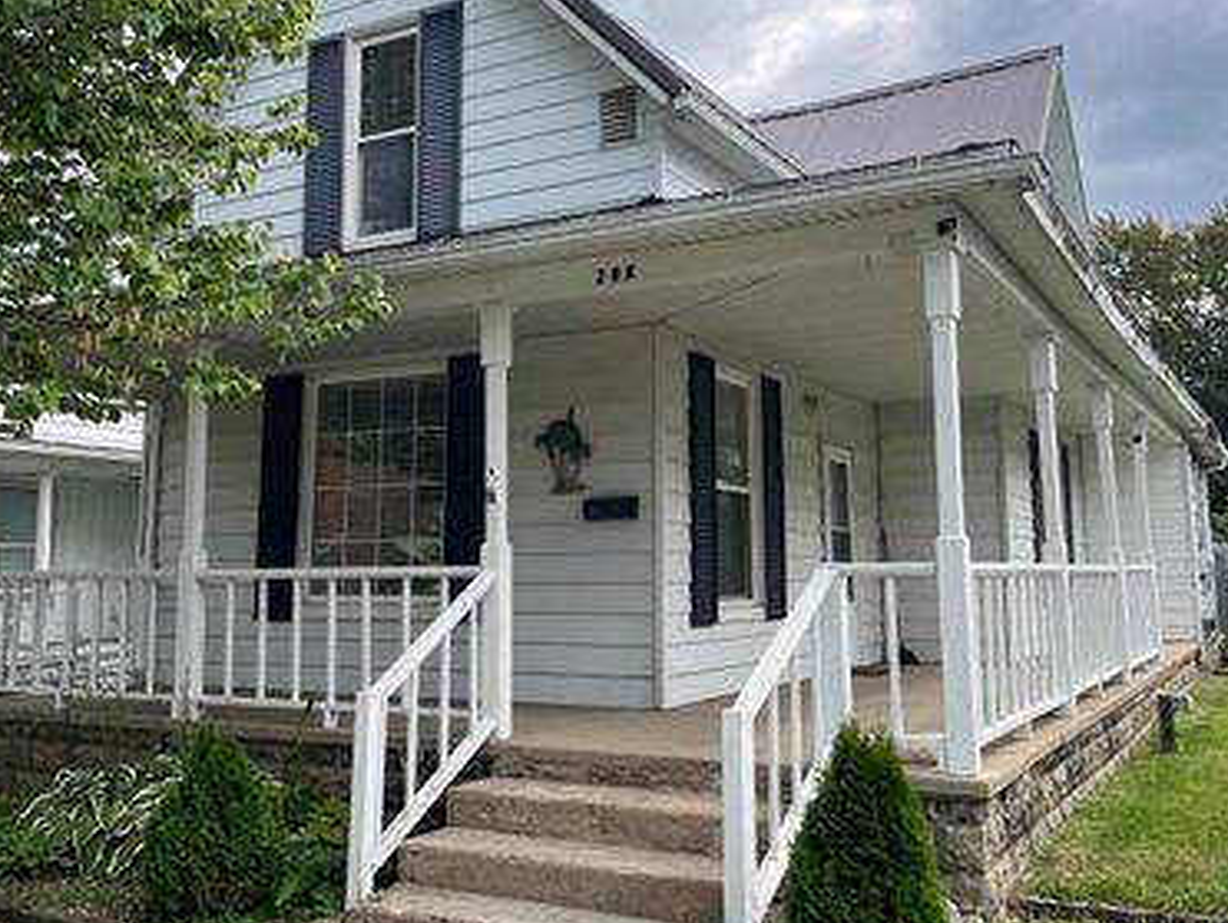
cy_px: 399
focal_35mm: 35
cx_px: 599
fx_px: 1243
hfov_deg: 52.6
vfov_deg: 40.7
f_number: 1.6
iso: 50
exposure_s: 1/1036
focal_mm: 5.1
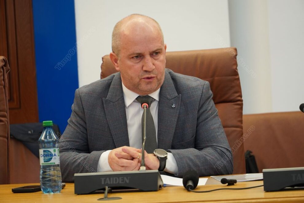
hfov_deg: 10.2
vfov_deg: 6.8
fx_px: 1710
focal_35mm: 202
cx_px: 152
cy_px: 102
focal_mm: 135
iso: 800
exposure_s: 1/30
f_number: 5.6
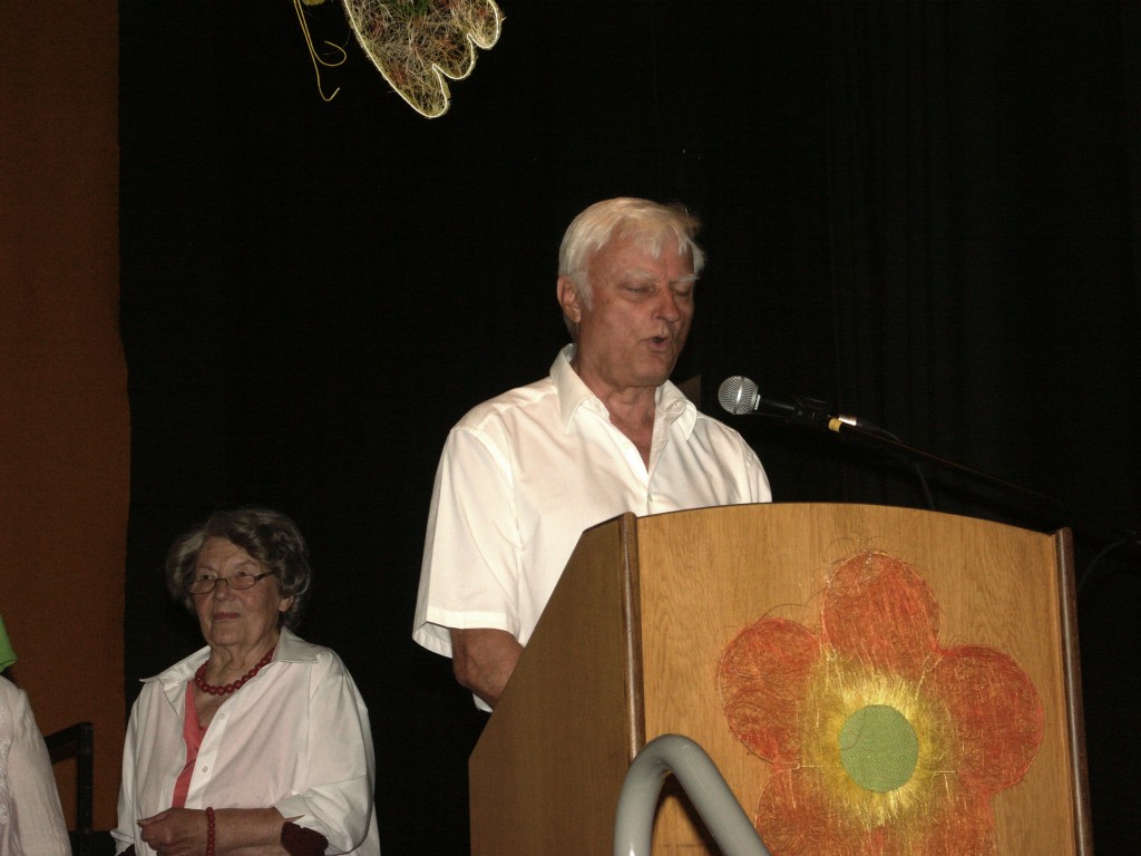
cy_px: 428
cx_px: 570
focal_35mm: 113
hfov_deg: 17.4
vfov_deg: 13.1
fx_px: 3725
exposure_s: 1/100
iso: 100
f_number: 9
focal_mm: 28.99
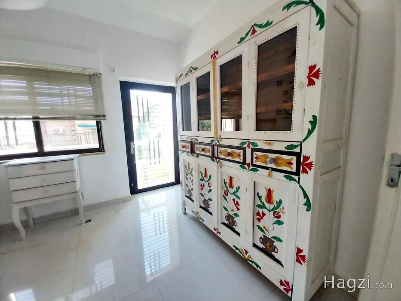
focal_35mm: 13
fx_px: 151
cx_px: 200
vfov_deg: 89.9
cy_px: 150
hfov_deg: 106.2
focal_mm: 1.3
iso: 200
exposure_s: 1/50
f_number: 2.2
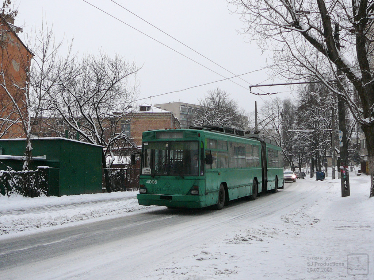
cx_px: 187
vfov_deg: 40.7
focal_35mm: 35
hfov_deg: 52.6
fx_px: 378
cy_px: 140
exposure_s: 1/800
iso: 100
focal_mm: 5.2
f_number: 2.8
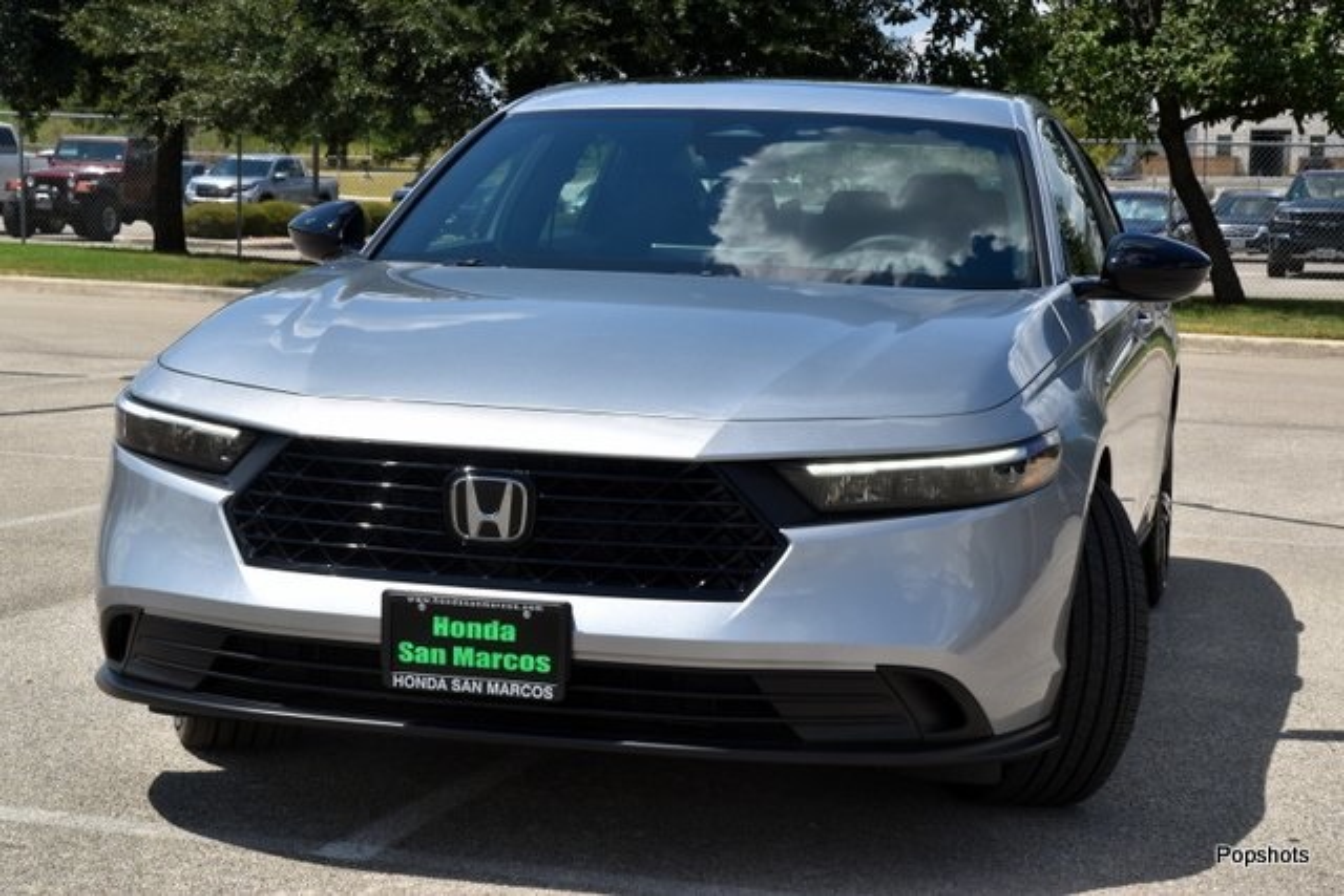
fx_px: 2800
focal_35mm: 75
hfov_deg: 27.0
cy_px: 448
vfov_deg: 18.2
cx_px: 672
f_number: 11
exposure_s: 1/500
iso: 200
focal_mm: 50
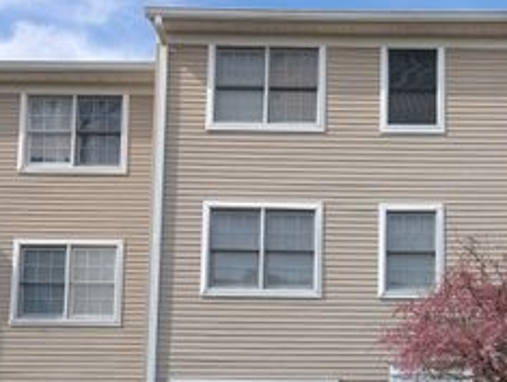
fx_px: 748
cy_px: 380
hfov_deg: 36.1
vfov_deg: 27.1
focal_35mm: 51
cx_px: 412
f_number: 1.68
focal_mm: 6.9
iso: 22
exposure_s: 1/775
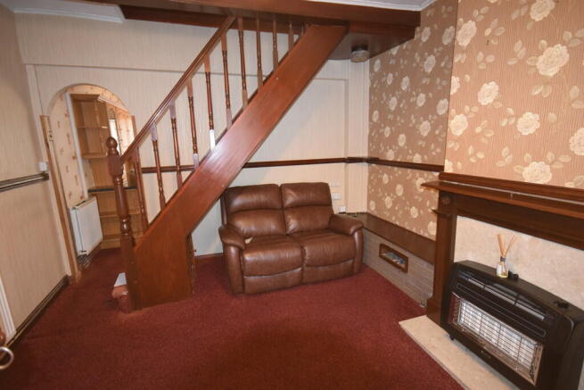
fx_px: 280
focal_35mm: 17
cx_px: 292
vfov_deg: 69.7
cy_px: 195
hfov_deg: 92.4
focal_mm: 11.5
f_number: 4.2
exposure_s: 1/60
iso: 3200
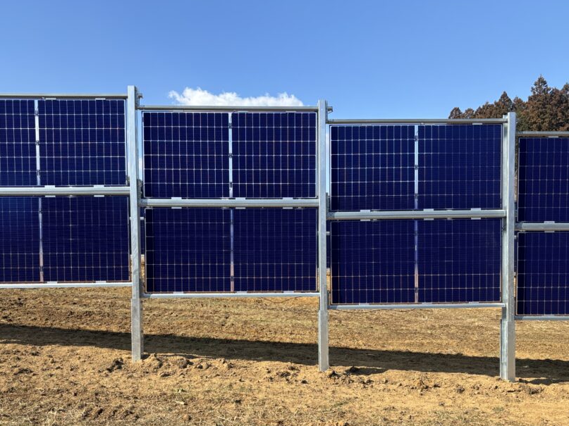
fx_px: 542
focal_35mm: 33
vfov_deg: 42.6
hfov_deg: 55.3
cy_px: 265
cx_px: 270
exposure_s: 1/1616
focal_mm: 5.96
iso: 50
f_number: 1.6
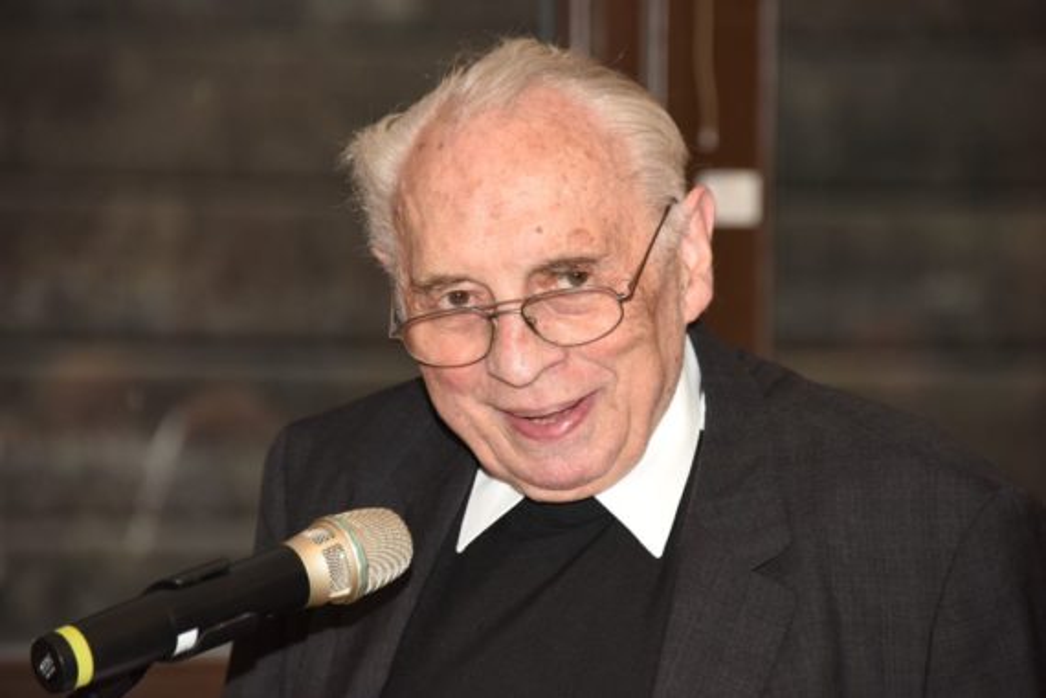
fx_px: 8716
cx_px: 523
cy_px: 349
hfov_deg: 6.9
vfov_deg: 4.6
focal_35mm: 300
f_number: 7.1
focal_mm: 300
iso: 1800
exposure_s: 1/250
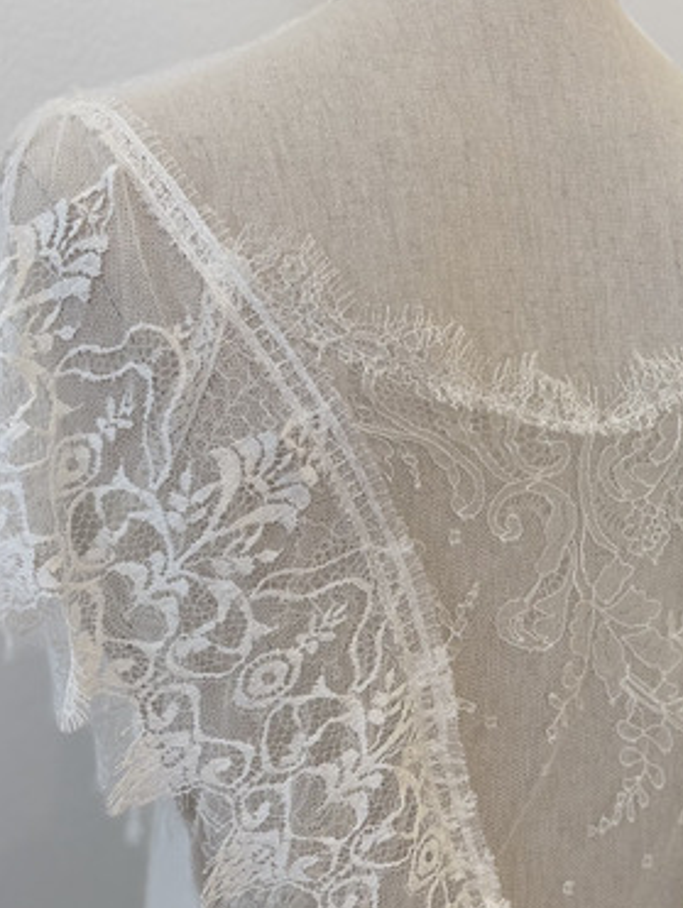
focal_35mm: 56
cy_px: 783
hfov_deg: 25.8
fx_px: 1471
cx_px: 514
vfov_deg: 32.9
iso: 40
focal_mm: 5.96
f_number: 1.6
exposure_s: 1/100
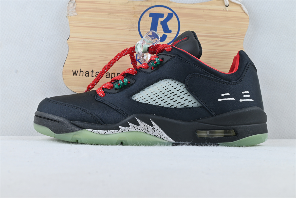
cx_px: 148
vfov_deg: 28.5
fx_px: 388
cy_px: 99
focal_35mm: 47
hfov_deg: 41.7
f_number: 10
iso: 100
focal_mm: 31.5
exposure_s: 1/13
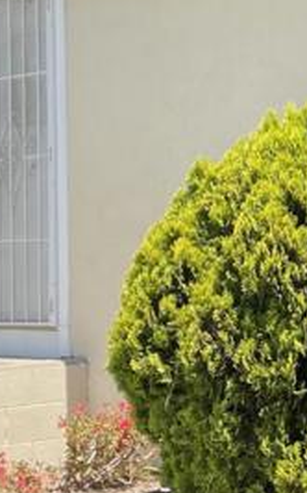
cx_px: 357
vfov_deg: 19.6
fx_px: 1421
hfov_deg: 12.1
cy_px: 221
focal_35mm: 106
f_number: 1.6
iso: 32
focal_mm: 4.2
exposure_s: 1/2257
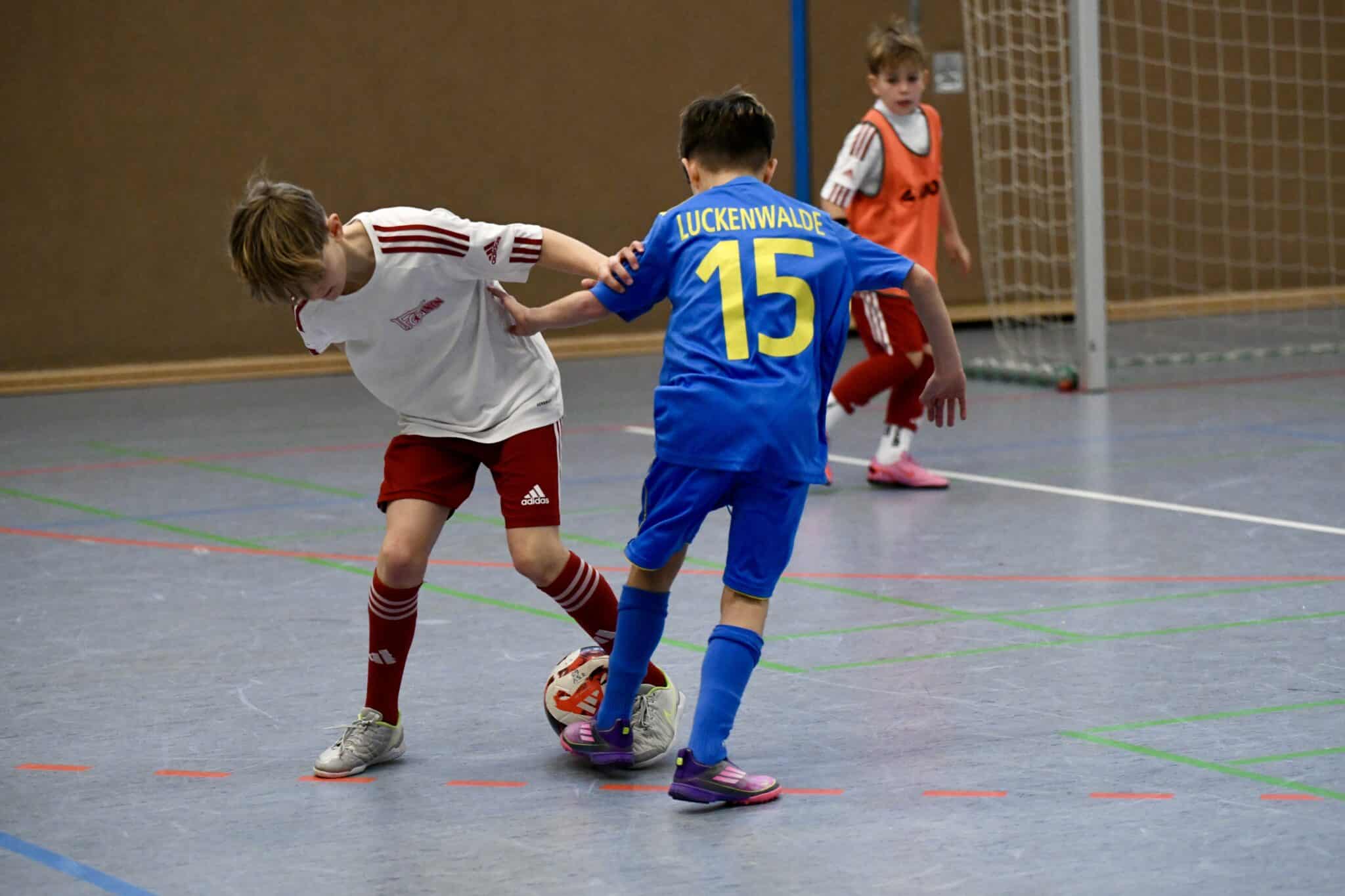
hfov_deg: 19.5
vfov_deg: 13.0
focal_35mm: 105
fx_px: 3922
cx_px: 672
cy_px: 448
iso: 5000
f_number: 2.8
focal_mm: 105
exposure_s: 1/1250
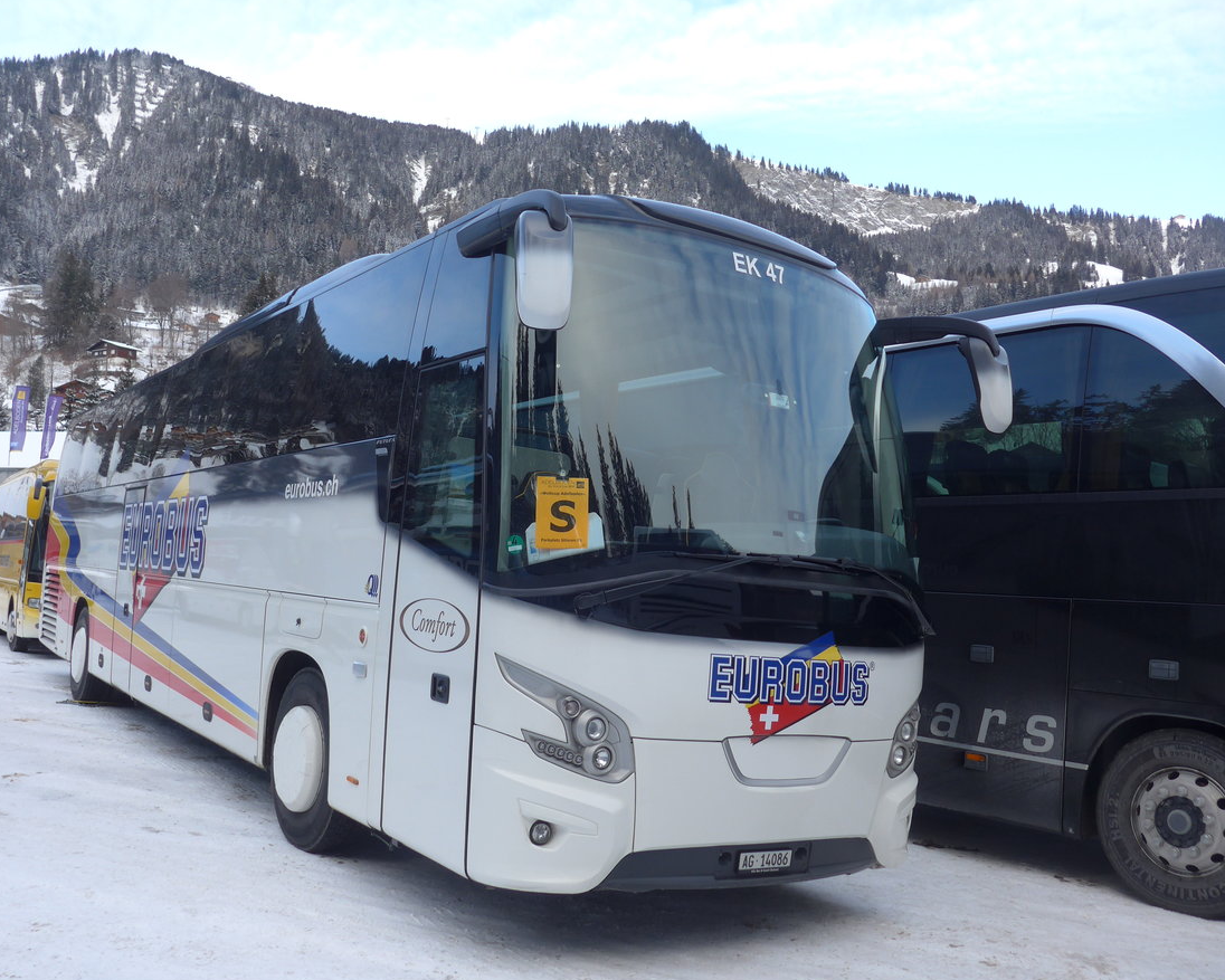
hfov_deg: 57.1
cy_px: 497
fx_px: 1124
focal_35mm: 31
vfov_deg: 47.1
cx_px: 555
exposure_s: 1/250
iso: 80
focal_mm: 6
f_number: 2.8
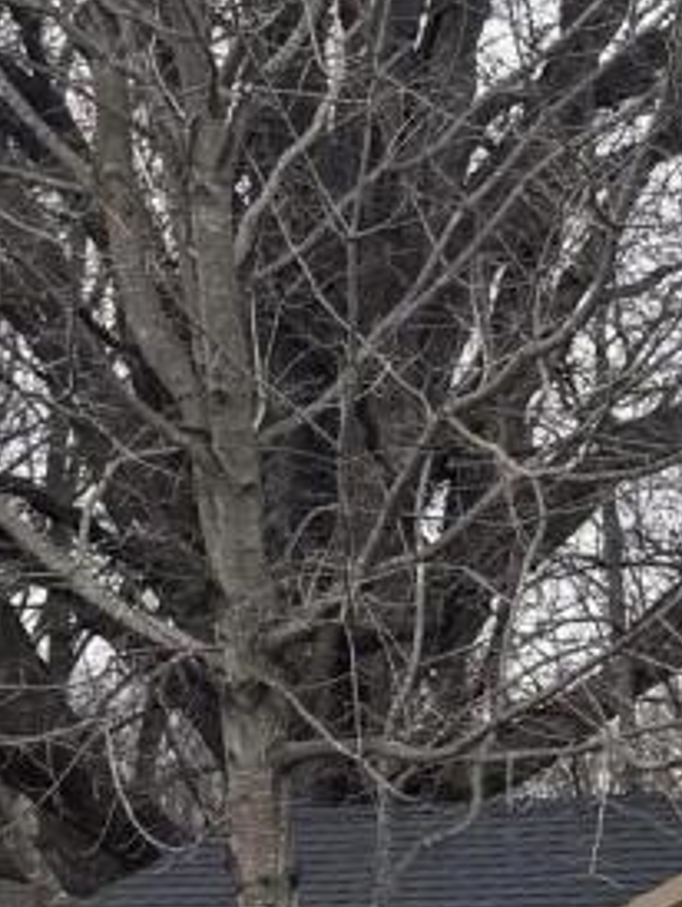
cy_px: 1642
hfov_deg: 7.1
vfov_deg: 10.6
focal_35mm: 175
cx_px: 2370
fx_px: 4590
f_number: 1.78
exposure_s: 1/602
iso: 80
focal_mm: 6.76
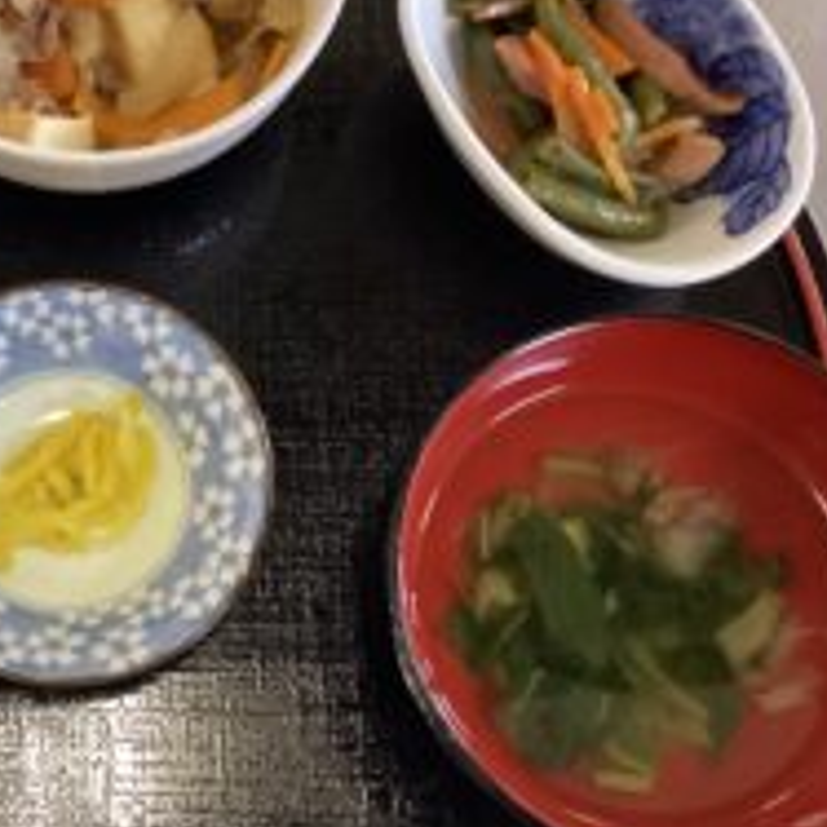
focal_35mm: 55
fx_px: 1487
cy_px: 360
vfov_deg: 31.1
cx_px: 51
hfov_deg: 29.5
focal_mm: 3.3
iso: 320
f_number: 2.4
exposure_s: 1/60
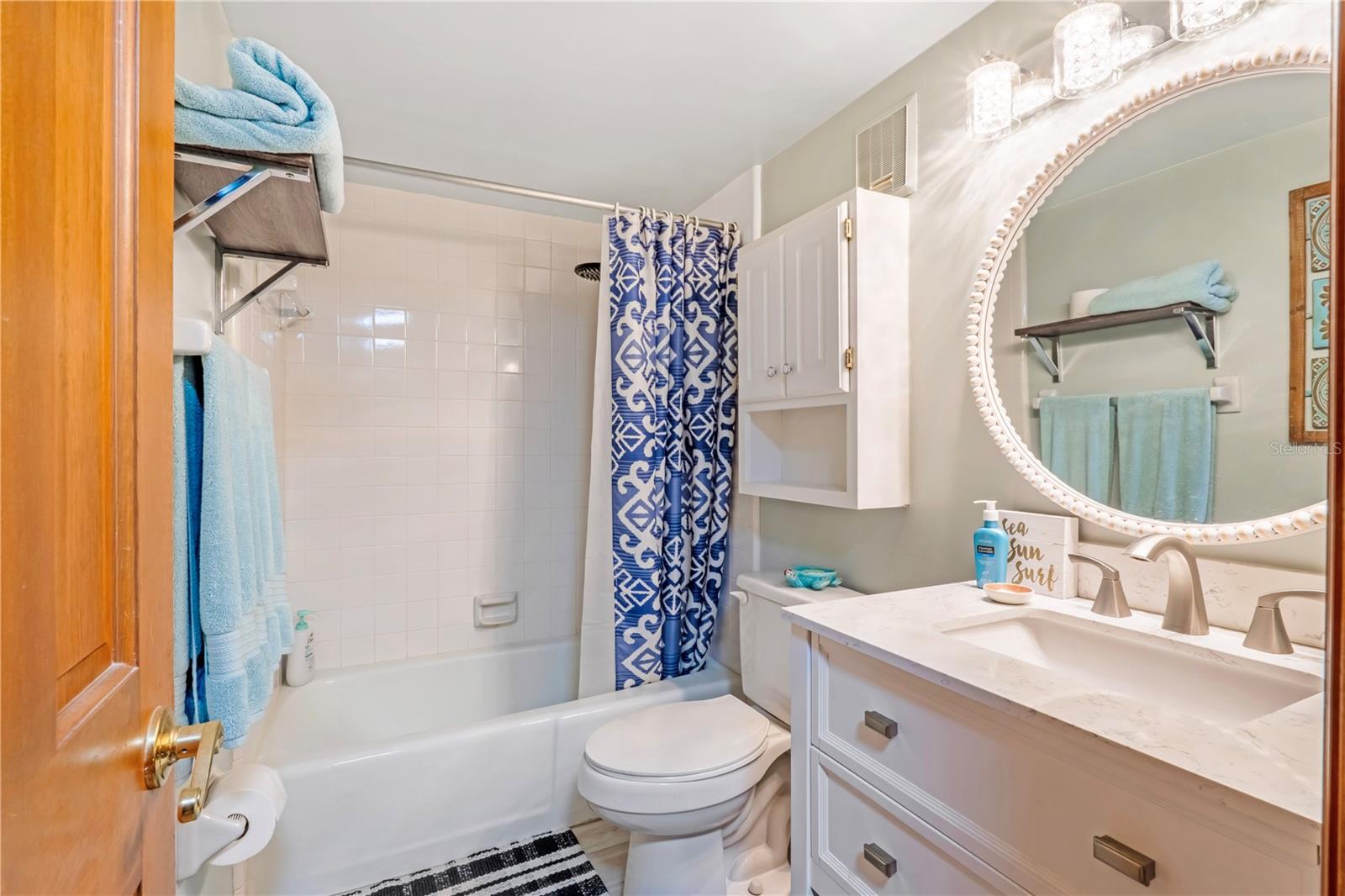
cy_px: 448
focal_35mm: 16
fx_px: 616
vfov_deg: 72.0
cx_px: 672
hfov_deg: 95.0
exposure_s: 1/80
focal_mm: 11
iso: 250
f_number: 9
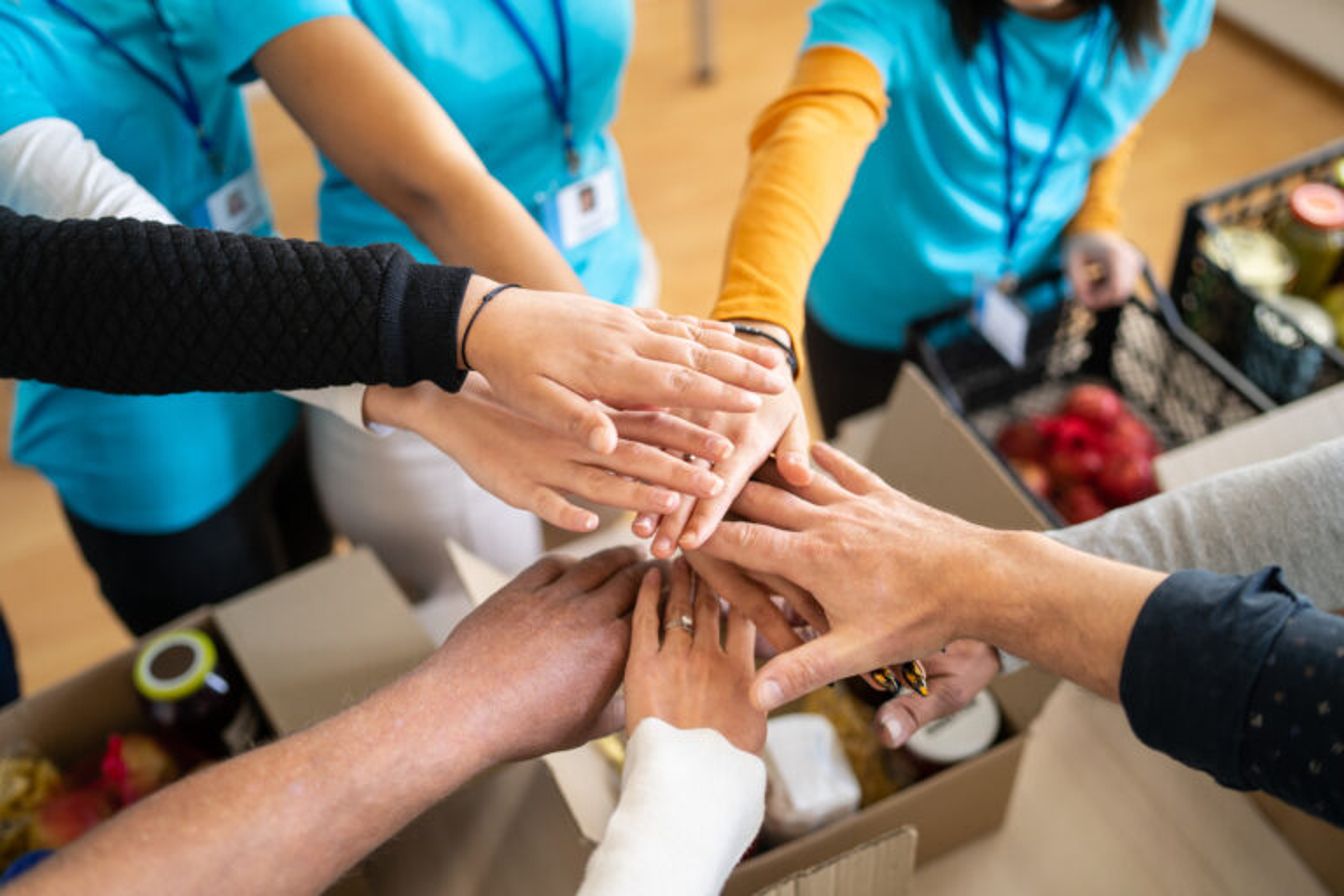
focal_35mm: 35
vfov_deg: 37.9
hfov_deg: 54.4
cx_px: 672
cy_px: 448
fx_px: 1307
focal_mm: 35
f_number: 2
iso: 250
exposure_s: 1/250
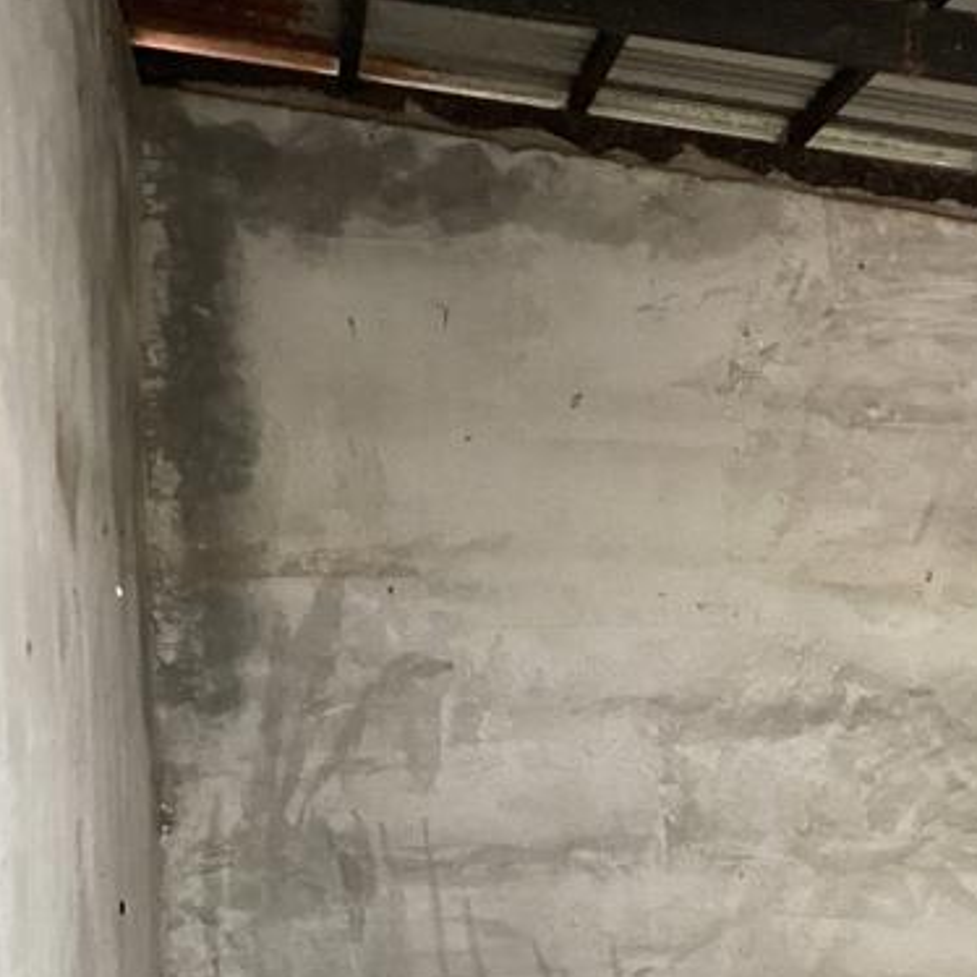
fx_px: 2682
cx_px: 1174
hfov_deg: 19.4
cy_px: 985
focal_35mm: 84
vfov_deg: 20.0
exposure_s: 1/50
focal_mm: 3.3
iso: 320
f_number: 2.4
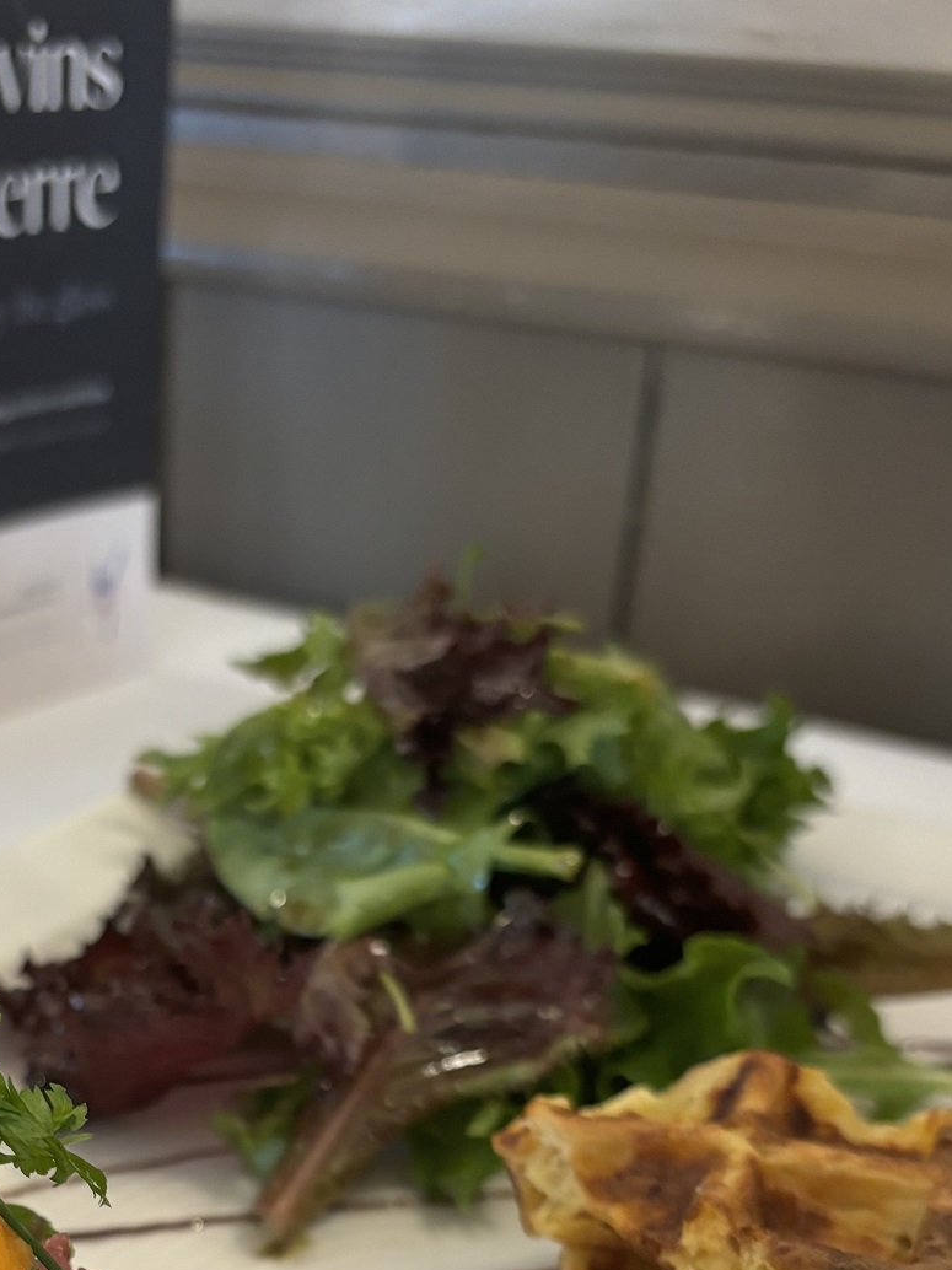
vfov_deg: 31.1
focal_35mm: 57
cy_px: 1293
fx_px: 2091
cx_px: 190
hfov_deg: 25.2
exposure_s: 1/50
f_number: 1.6
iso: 200
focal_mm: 5.96
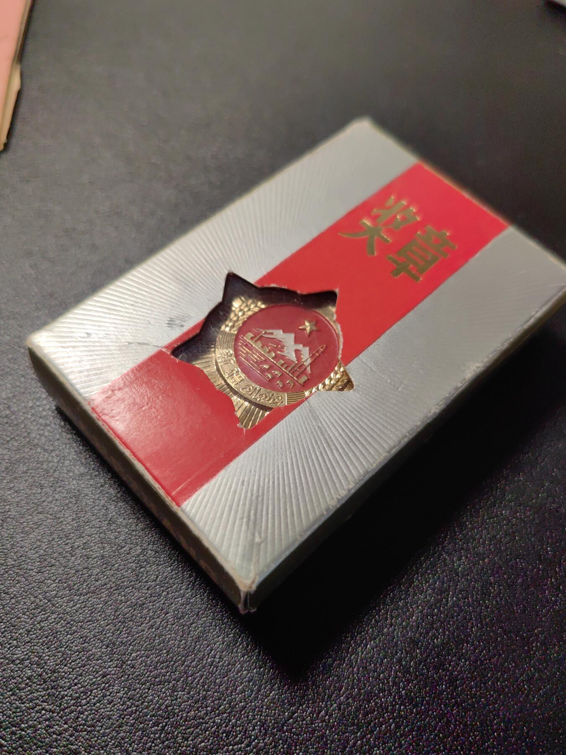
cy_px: 378
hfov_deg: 51.4
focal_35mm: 27
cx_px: 283
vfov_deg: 65.3
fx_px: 589
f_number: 1.4
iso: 50
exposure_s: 1/367
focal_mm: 5.75
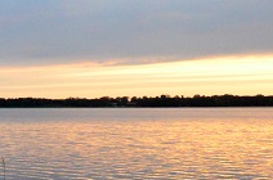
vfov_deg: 15.7
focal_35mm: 85
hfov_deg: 21.1
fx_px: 643
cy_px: 168
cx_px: -110
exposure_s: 1/3200
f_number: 4.5
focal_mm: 12
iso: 3200
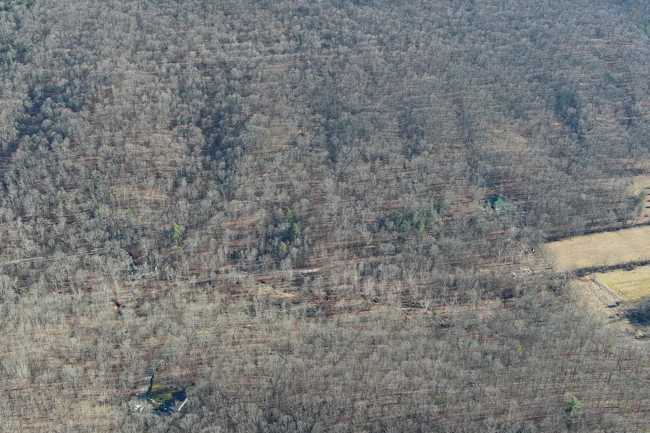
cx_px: 351
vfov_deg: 28.5
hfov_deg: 41.9
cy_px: 155
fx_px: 848
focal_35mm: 47
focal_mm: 10.57
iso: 100
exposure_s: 1/285
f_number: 2.8
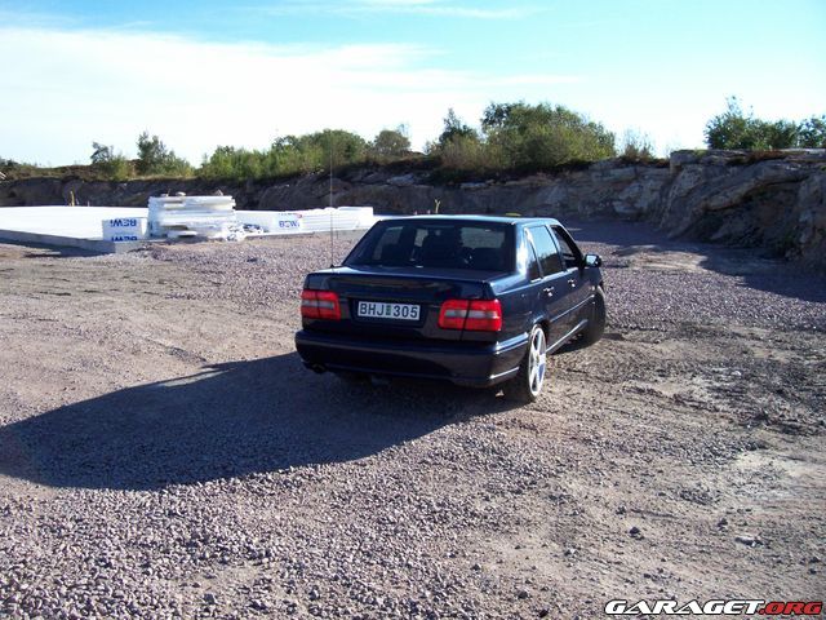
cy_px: 310
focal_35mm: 34
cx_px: 413
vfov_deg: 41.8
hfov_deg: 54.0
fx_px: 811
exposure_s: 1/748
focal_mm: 5.6
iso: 80
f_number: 2.7
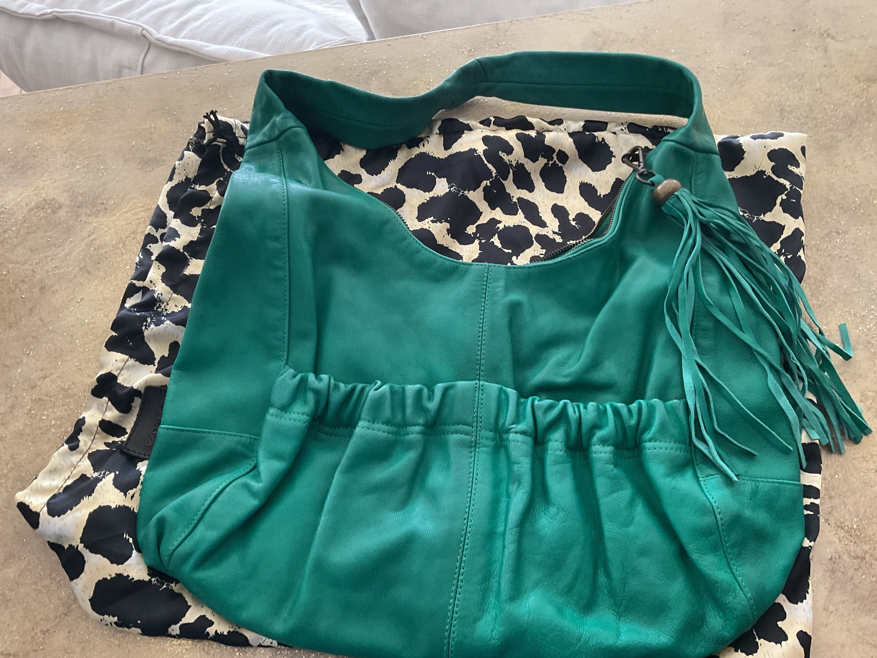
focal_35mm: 29
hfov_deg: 61.7
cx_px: 438
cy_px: 329
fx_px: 735
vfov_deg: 48.2
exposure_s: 1/40
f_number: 1.8
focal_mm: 3
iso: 250
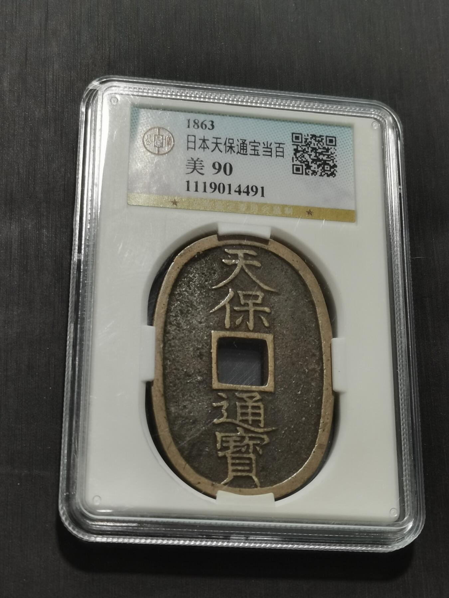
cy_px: 299
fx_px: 1176
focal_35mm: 68
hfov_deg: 21.6
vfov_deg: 28.6
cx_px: 224
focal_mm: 5.58
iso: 64
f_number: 1.8
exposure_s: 1/120
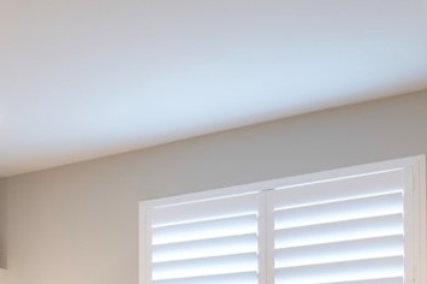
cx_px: -36
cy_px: 400
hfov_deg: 25.2
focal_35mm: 75
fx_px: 889
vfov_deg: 16.8
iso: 320
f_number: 10
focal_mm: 26
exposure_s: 1/3
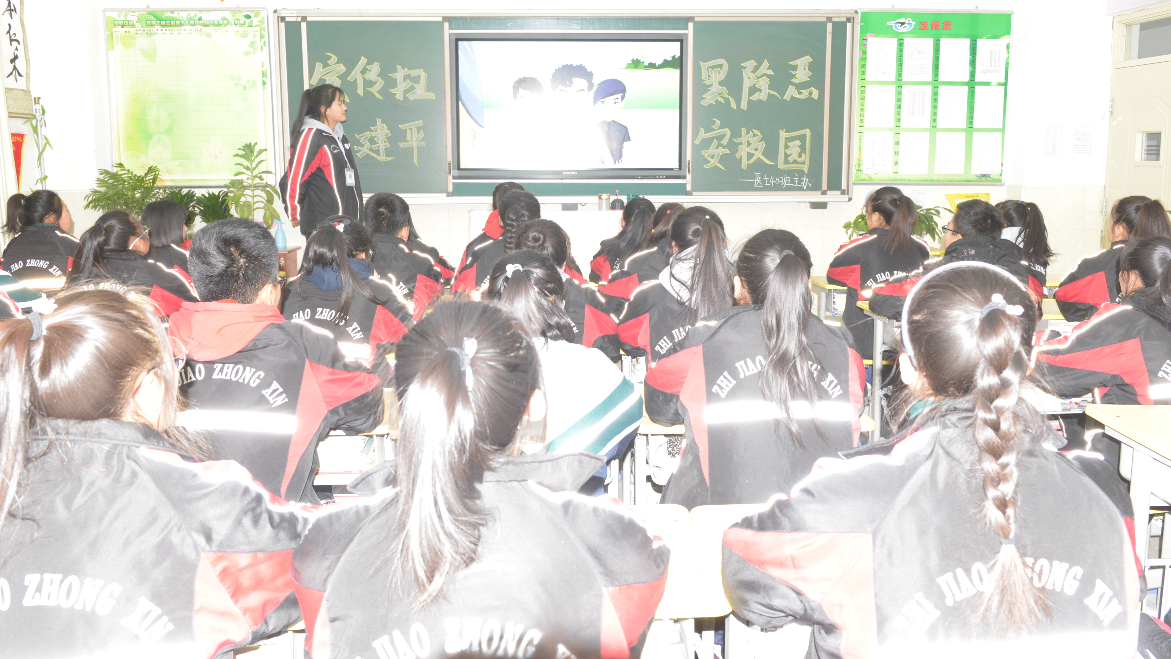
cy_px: 303
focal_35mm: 31
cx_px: 577
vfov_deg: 37.8
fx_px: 963
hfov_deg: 62.6
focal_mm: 29
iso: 6400
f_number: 8
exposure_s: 1/60
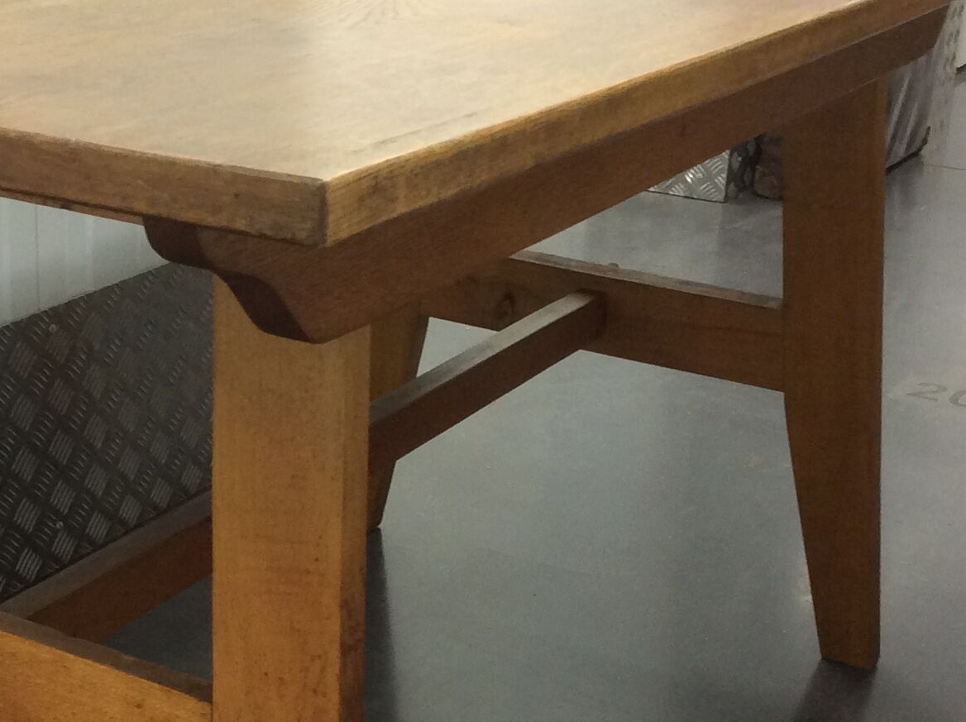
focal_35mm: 71
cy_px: 488
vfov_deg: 20.6
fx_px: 1979
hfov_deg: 27.2
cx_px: 292
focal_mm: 3.3
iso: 100
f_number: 2.4
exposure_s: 1/25
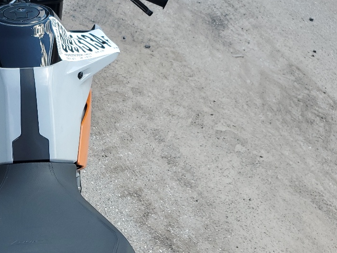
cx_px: 33
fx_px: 574
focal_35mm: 59
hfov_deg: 31.2
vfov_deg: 24.5
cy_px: 191
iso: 50
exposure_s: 1/1250
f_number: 1.5
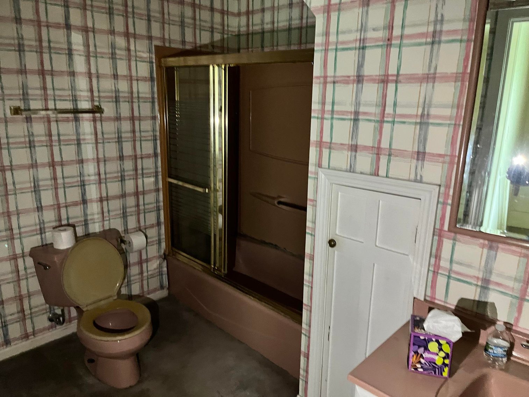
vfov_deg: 53.1
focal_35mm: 26
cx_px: 264
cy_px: 198
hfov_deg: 67.3
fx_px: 397
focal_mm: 5.1
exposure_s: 1/30
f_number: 1.6
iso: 640
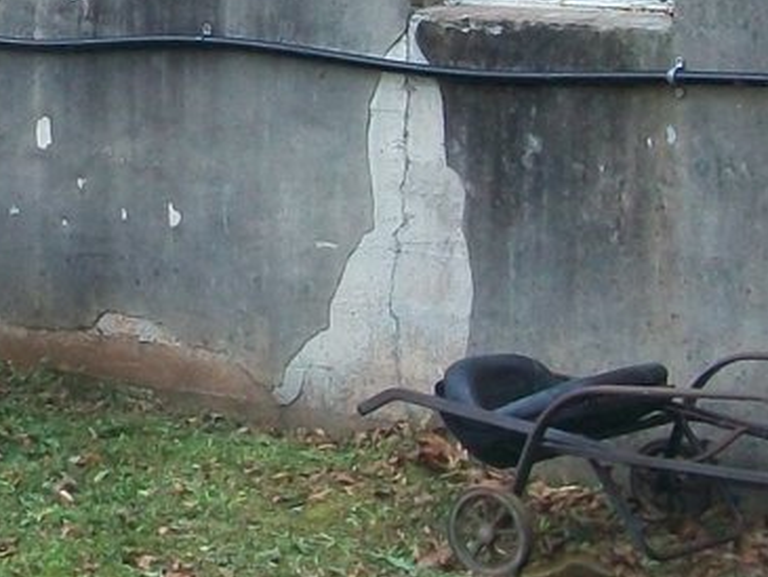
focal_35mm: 141
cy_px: -231
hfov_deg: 13.6
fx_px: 3129
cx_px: -148
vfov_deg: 10.2
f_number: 2.8
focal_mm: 5.7
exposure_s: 1/125
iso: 80
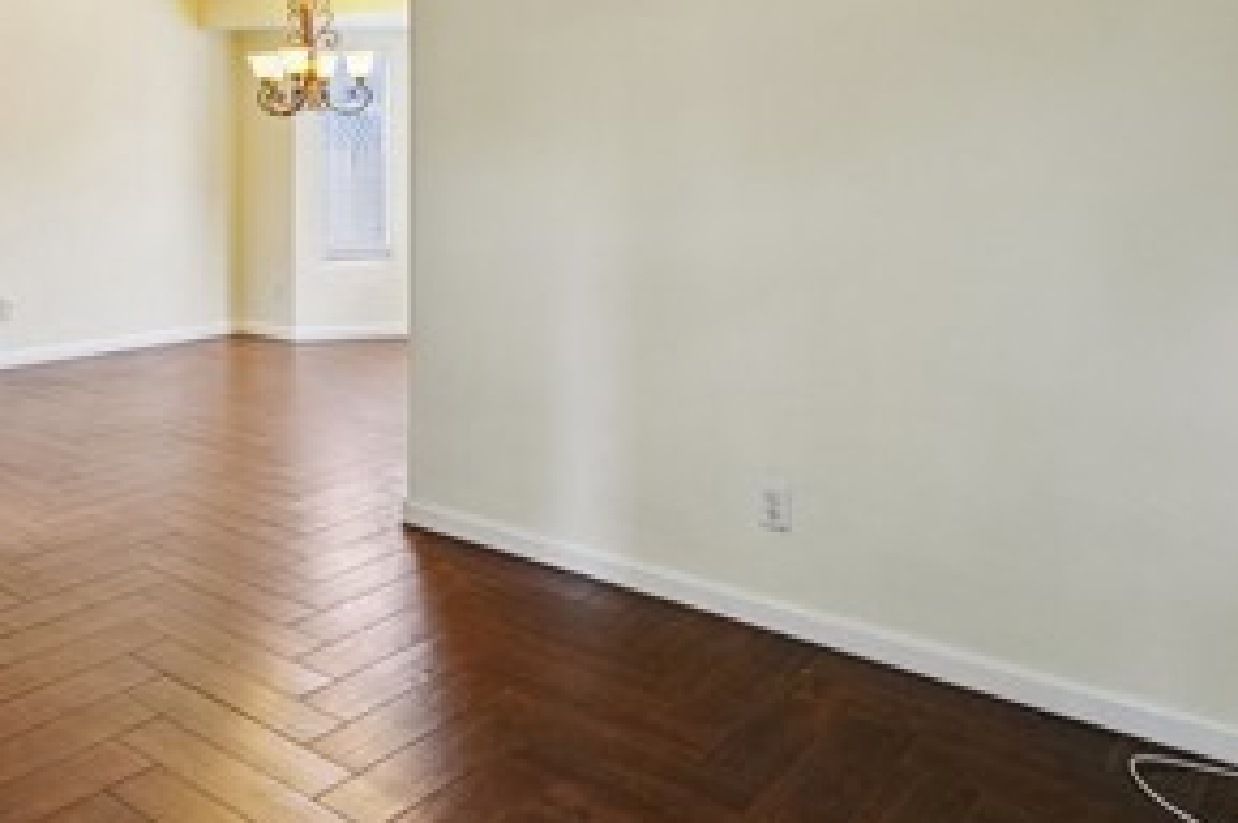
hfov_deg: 53.1
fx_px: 1065
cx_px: 129
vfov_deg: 40.2
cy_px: 141
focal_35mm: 31
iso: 400
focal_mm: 14
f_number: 8
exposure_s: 1/30
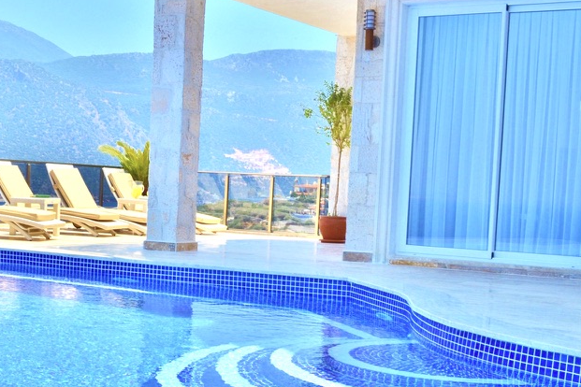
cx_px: 153
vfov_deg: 21.5
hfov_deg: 31.4
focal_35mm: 63
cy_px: 266
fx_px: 1017
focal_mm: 24
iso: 100
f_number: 11
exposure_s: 1/125
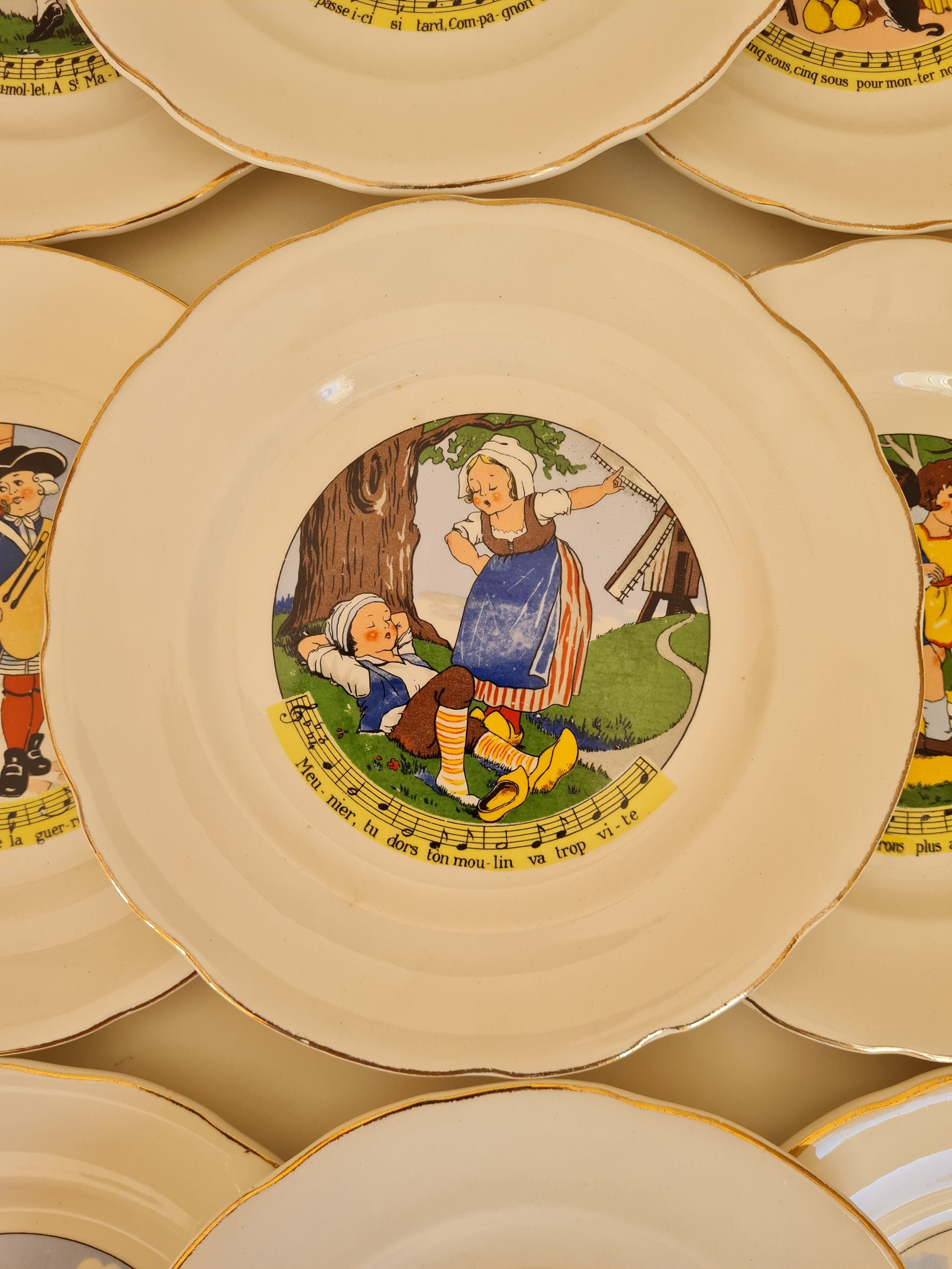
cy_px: 634
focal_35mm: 26
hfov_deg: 53.1
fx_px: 953
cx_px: 476
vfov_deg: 67.3
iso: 100
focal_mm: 5.4
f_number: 1.8
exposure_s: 1/100
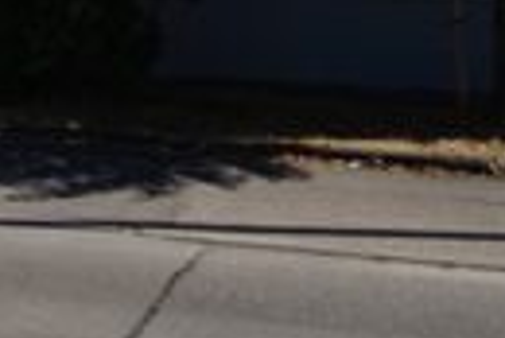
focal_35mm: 118
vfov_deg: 10.6
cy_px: -361
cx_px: -571
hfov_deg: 14.0
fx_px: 1657
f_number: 13
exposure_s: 1/100
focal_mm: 10
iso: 100
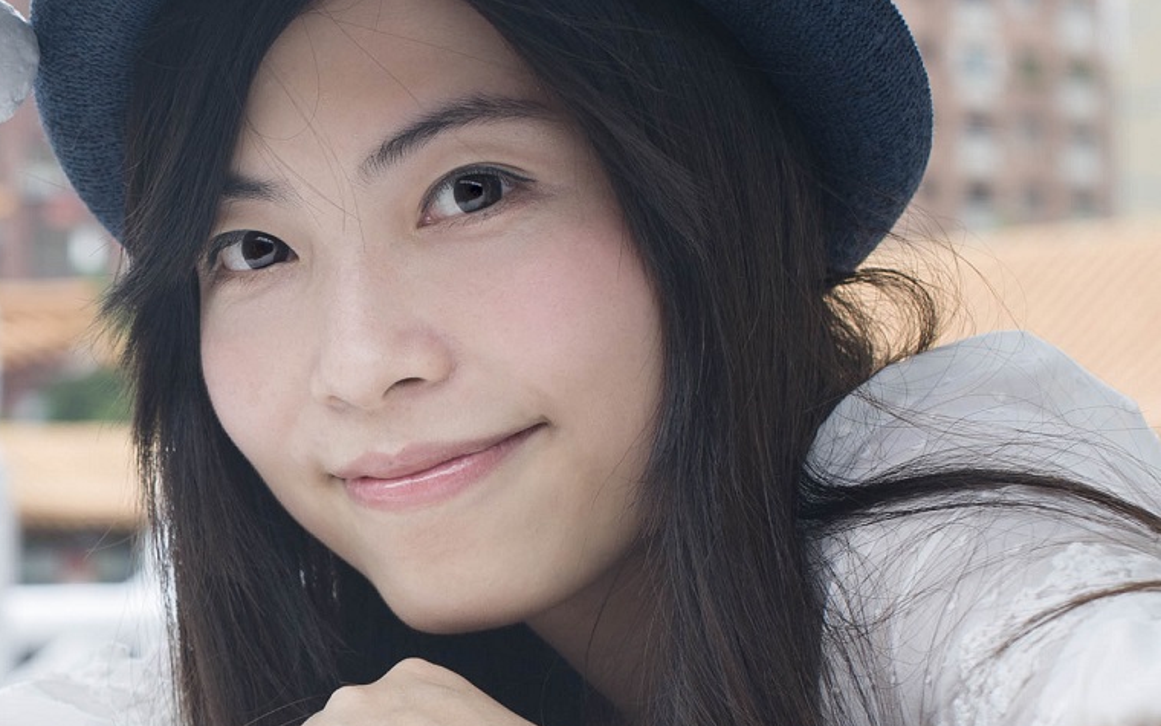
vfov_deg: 9.6
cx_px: 59
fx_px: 4335
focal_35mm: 137
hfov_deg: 15.0
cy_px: 538
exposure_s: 1/250
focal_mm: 50
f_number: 5.6
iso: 100
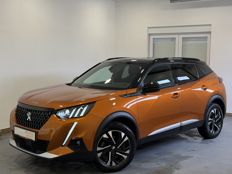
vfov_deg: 30.3
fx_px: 322
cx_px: 116
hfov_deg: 39.7
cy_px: 87
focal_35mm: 48
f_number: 1.78
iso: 100
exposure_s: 1/90
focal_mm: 6.76
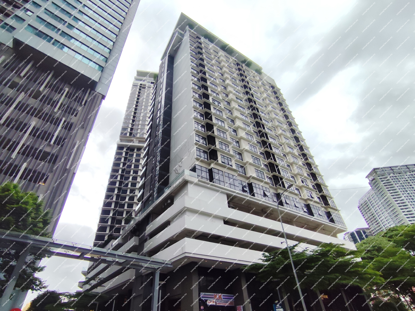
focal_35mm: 16
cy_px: 156
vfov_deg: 78.1
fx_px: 192
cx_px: 208
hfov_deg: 94.5
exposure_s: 1/1073
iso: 50
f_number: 2.2
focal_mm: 1.65
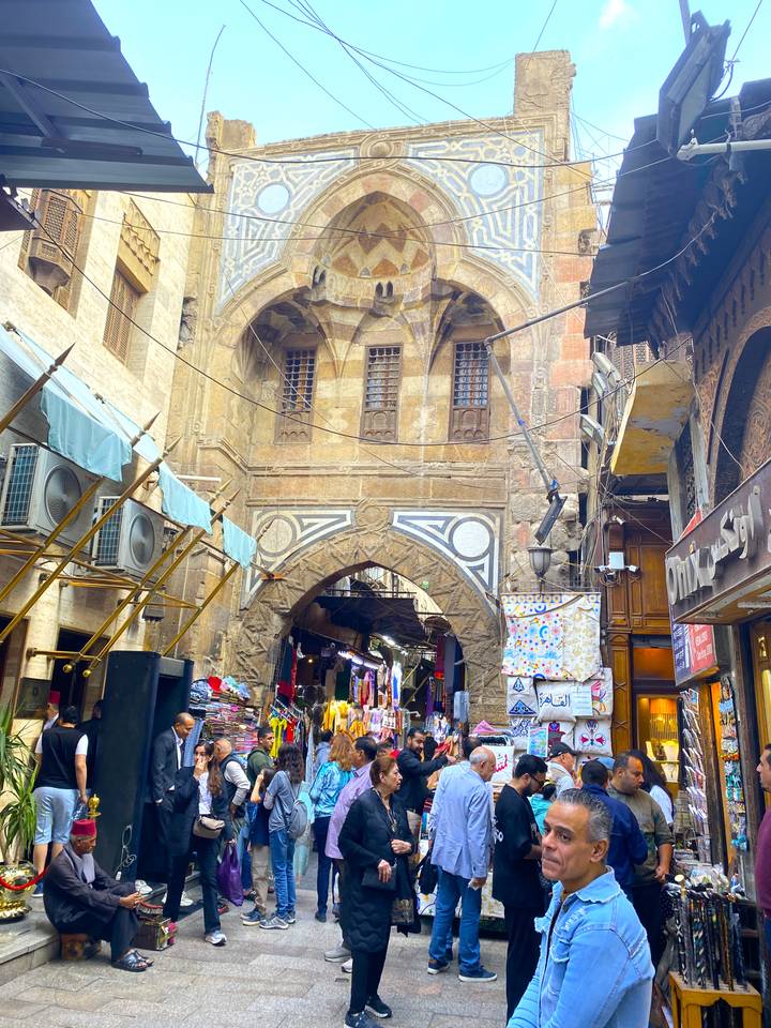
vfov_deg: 67.3
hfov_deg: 53.1
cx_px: 386
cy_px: 514
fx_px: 772
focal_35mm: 26
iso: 40
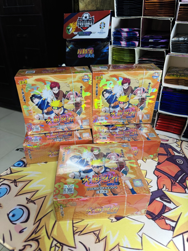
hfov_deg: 56.8
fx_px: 174
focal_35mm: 24
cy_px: 126
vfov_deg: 71.6
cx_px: 94
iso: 400
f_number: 1.78
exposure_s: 1/50
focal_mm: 6.76
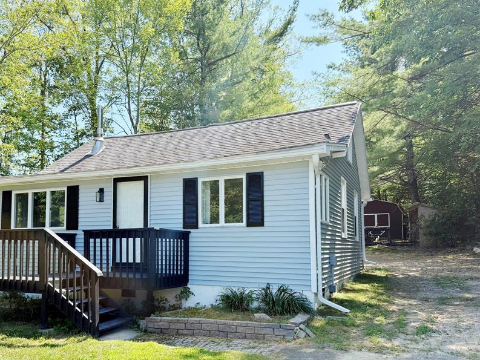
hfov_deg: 57.9
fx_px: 430
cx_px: 192
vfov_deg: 45.1
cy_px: 221
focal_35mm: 31
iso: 100
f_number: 1.78
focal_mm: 6.76
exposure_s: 1/1949
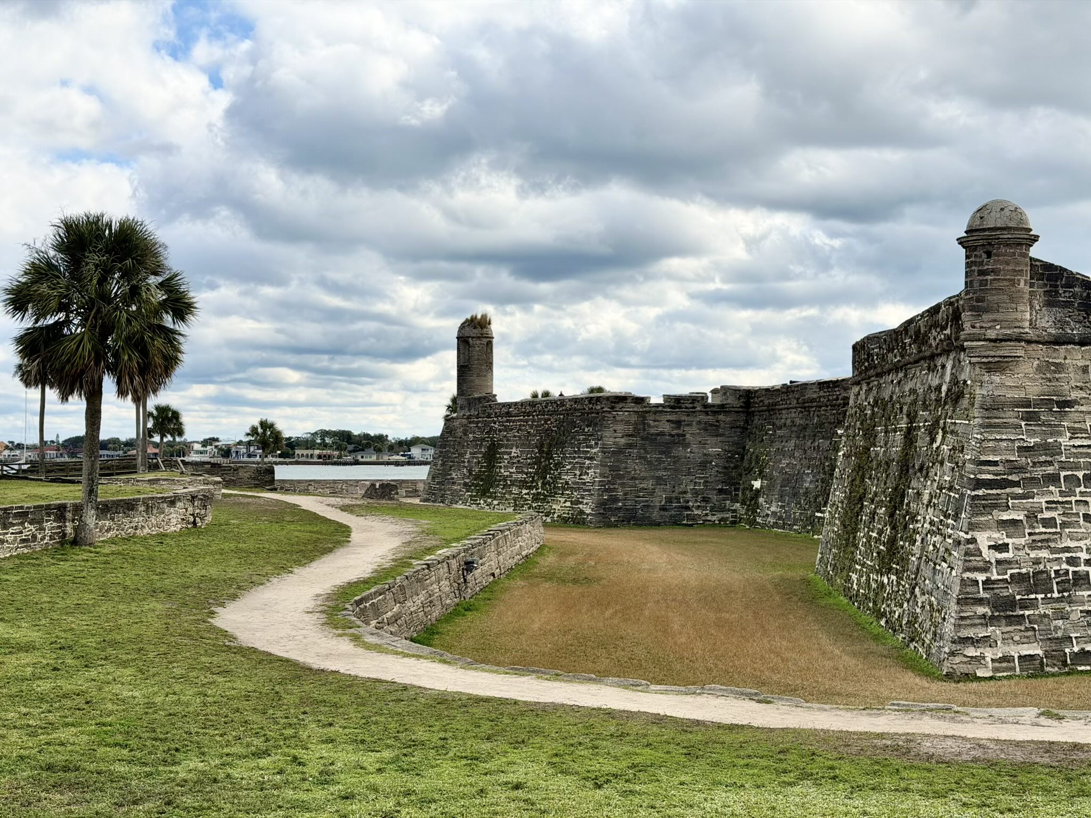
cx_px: 546
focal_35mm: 48
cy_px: 409
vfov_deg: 30.3
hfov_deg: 39.7
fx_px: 1513
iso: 64
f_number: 1.78
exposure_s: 1/6024
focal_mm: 6.76
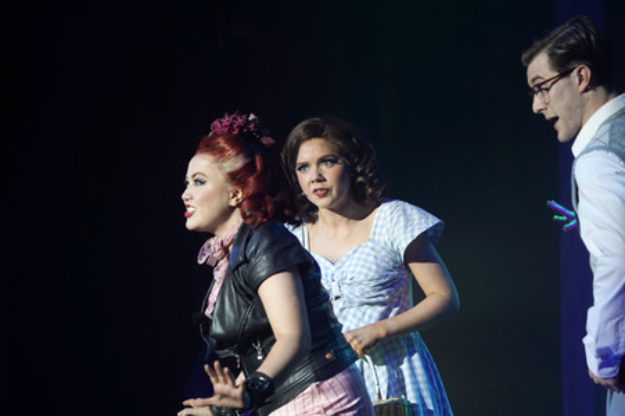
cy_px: 208
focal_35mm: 200
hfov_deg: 10.3
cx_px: 312
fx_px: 3470
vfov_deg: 6.9
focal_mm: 200
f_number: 5.6
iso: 3200
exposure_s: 1/640
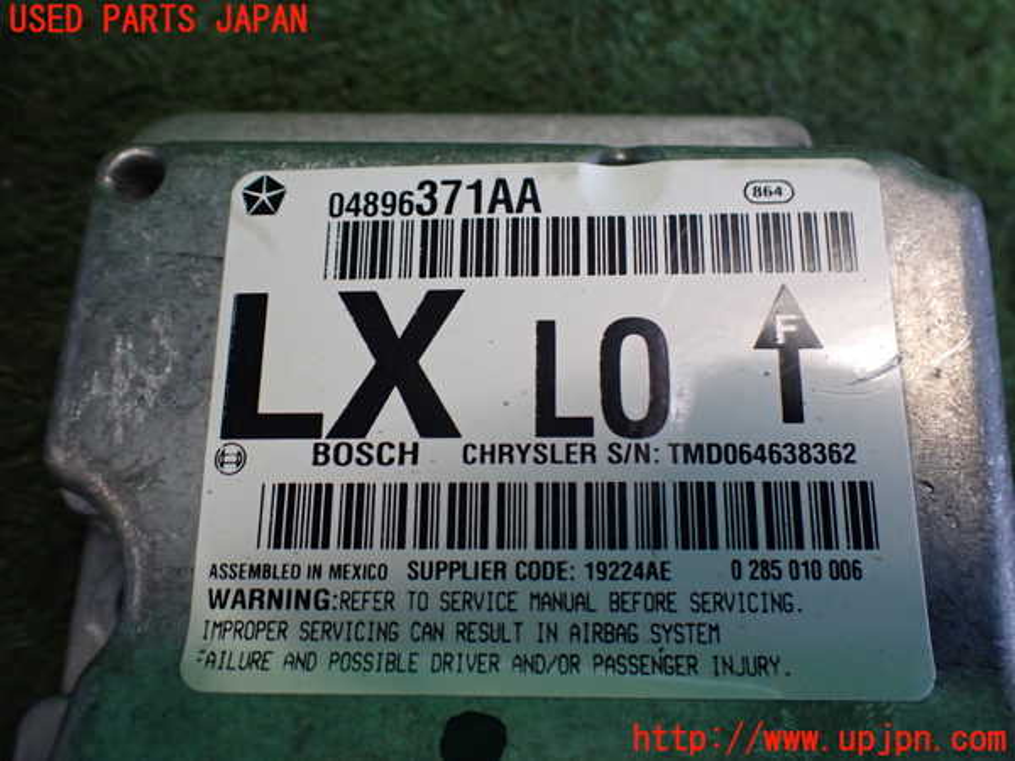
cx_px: 508
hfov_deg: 60.0
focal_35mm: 30
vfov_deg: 46.8
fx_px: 880
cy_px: 380
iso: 400
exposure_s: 1/125
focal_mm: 5.4
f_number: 2.3
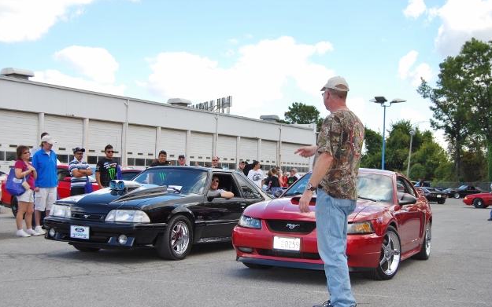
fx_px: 630
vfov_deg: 27.4
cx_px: 250
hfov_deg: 42.6
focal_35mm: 47
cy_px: 166
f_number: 5.6
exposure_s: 1/200
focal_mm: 30
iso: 100
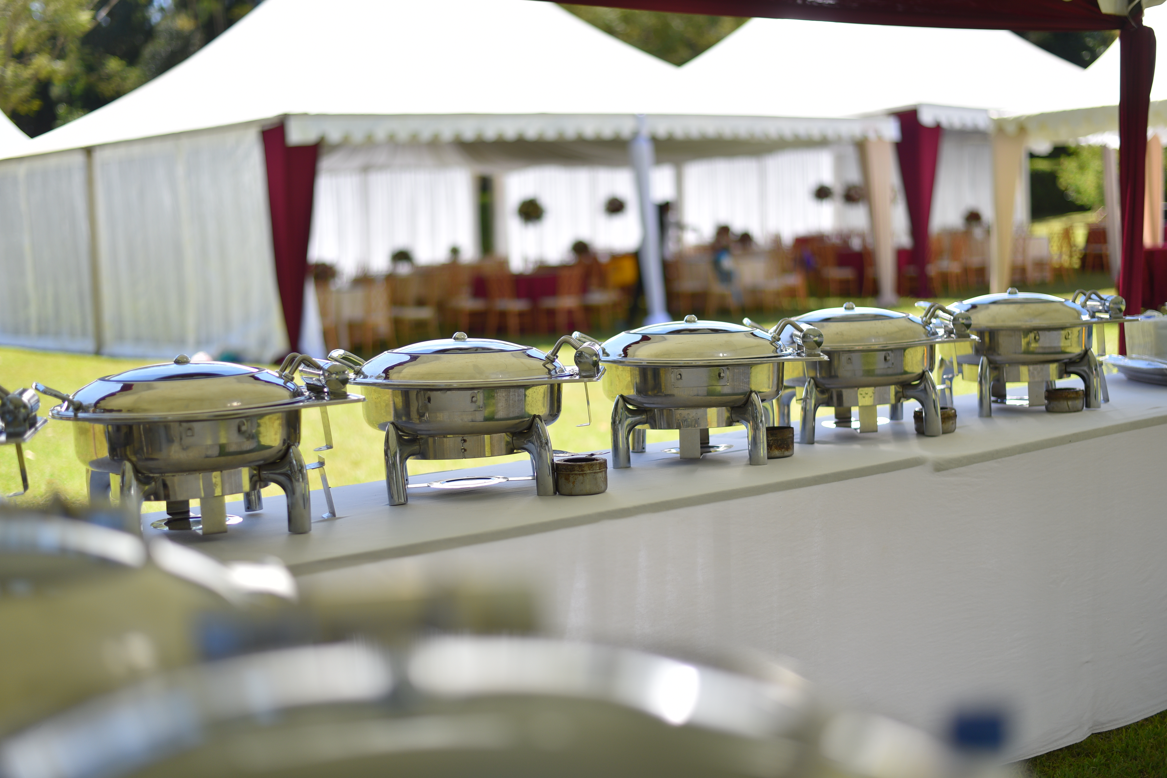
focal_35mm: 51
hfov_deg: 38.9
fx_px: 1653
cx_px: 581
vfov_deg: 26.5
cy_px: 394
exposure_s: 1/2000
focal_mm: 50
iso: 100
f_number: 1.8
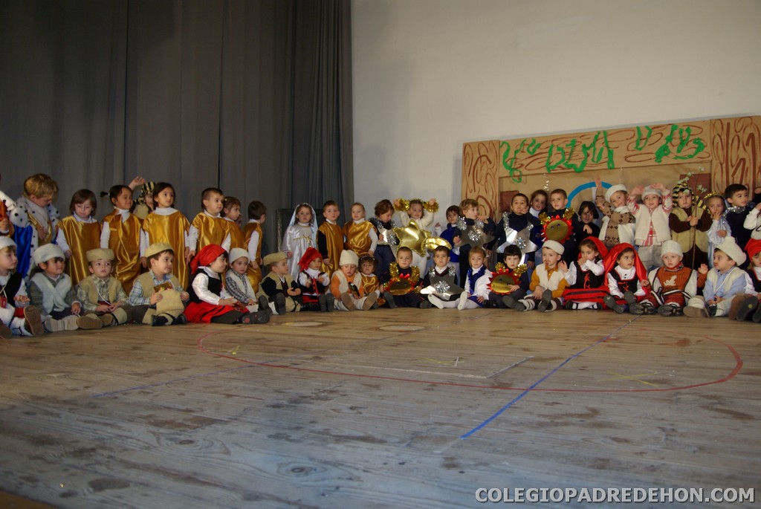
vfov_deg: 48.0
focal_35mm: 27
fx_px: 571
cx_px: 380
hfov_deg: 67.3
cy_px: 254
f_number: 4
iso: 400
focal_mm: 18
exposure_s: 1/45
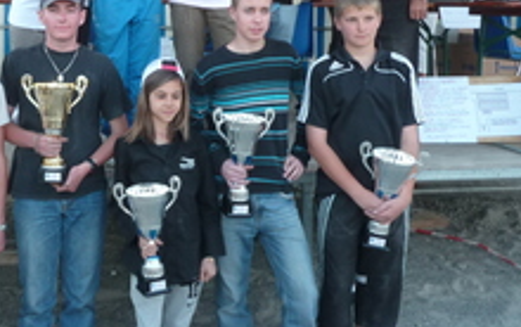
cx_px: 112
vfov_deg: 26.2
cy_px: 44
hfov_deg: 40.3
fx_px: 682
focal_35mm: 48
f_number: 5
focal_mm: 4.1
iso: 125
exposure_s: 1/30
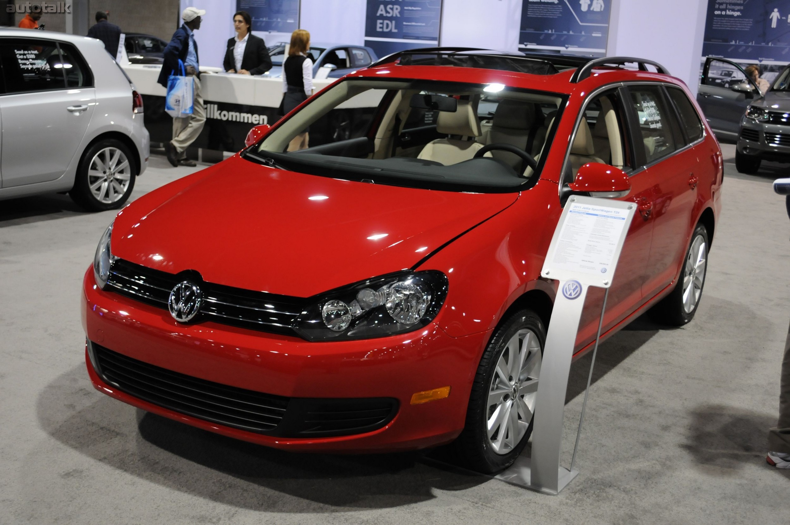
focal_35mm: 45
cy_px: 262
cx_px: 395
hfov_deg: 43.6
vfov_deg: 29.8
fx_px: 986
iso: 800
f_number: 4.5
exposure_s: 1/30
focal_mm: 30
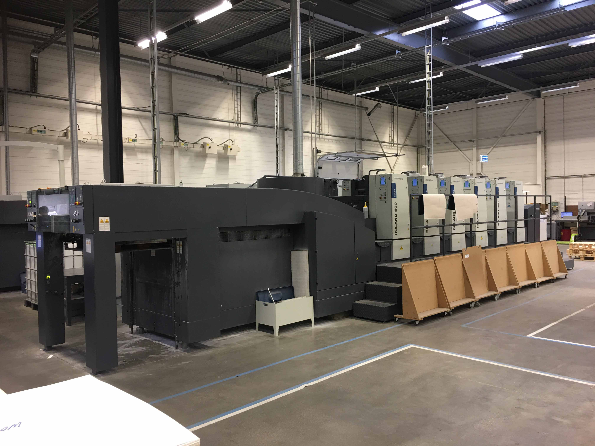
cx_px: 298
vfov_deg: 48.2
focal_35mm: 29
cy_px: 223
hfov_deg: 61.7
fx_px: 498
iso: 50
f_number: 2.2
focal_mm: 4.15
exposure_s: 1/17
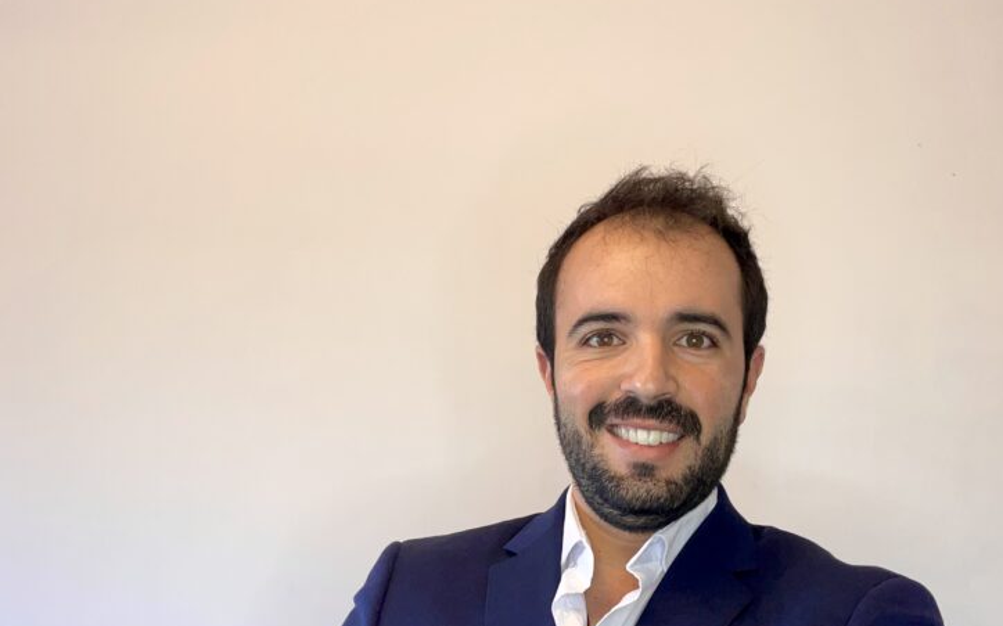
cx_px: 521
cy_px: 425
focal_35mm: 39
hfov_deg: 50.4
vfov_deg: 32.4
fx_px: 1066
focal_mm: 4.2
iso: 125
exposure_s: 1/89
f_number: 1.6
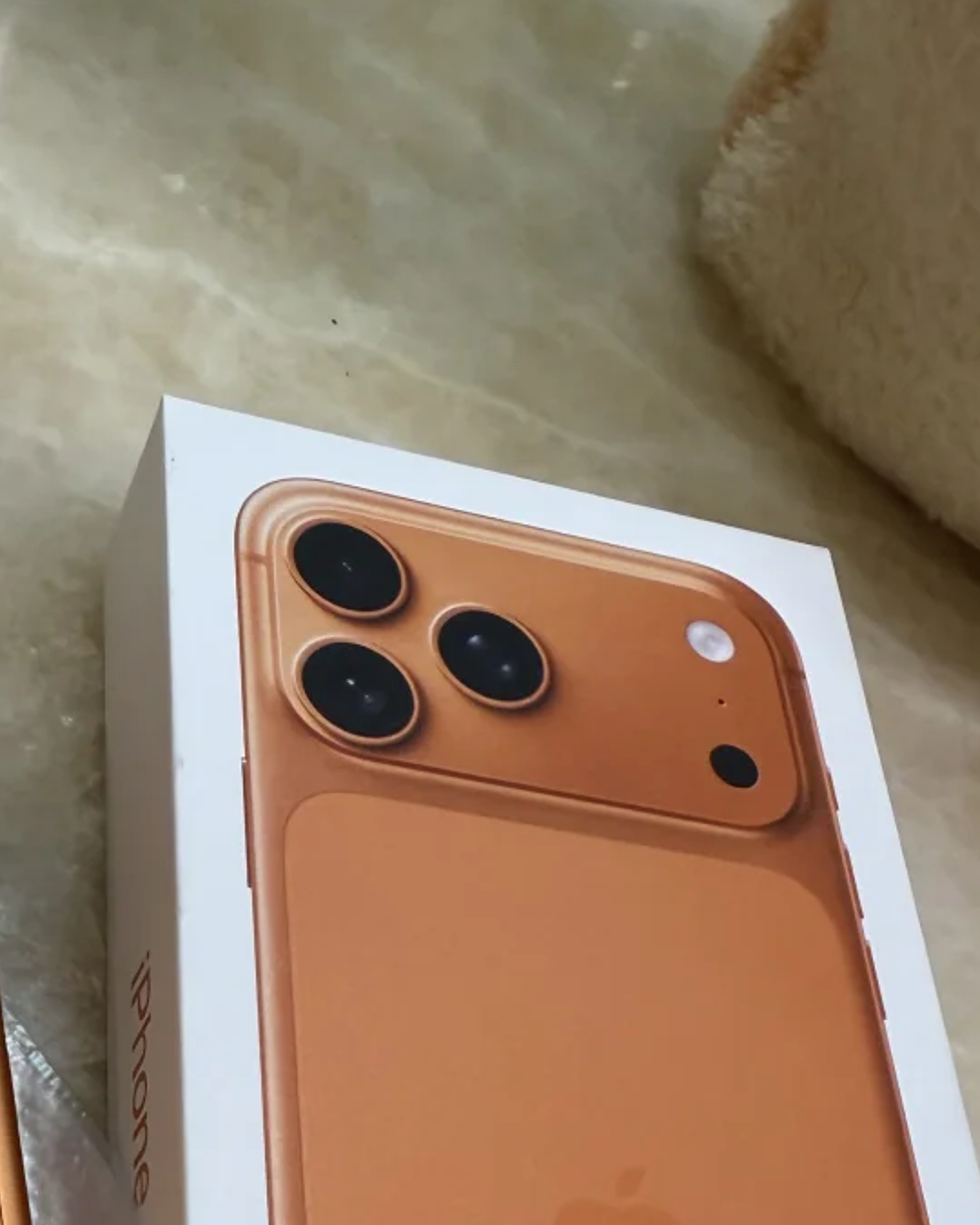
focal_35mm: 50
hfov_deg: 29.3
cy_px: 1180
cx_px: 138
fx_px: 1813
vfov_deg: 34.5
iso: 250
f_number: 2.2
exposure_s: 1/99
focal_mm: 2.22
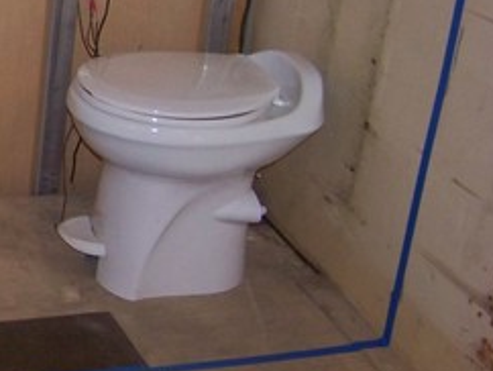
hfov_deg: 17.3
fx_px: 1483
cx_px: -204
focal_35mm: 104
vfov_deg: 14.2
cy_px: 103
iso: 200
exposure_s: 1/30
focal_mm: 5.85
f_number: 2.8
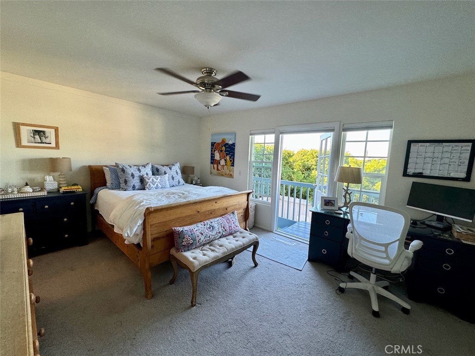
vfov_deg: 85.7
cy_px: 178
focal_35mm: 14
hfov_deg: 102.1
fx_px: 192
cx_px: 238
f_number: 2.2
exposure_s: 1/120
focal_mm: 2.22
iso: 125
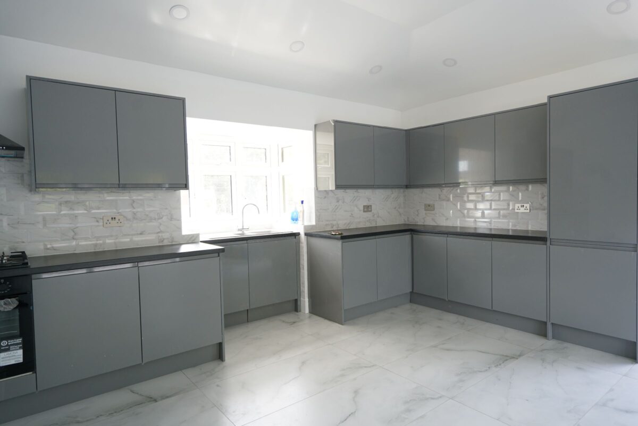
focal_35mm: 21
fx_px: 372
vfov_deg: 59.5
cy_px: 213
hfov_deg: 81.2
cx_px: 319
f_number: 4
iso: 400
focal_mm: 21
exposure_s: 1/100
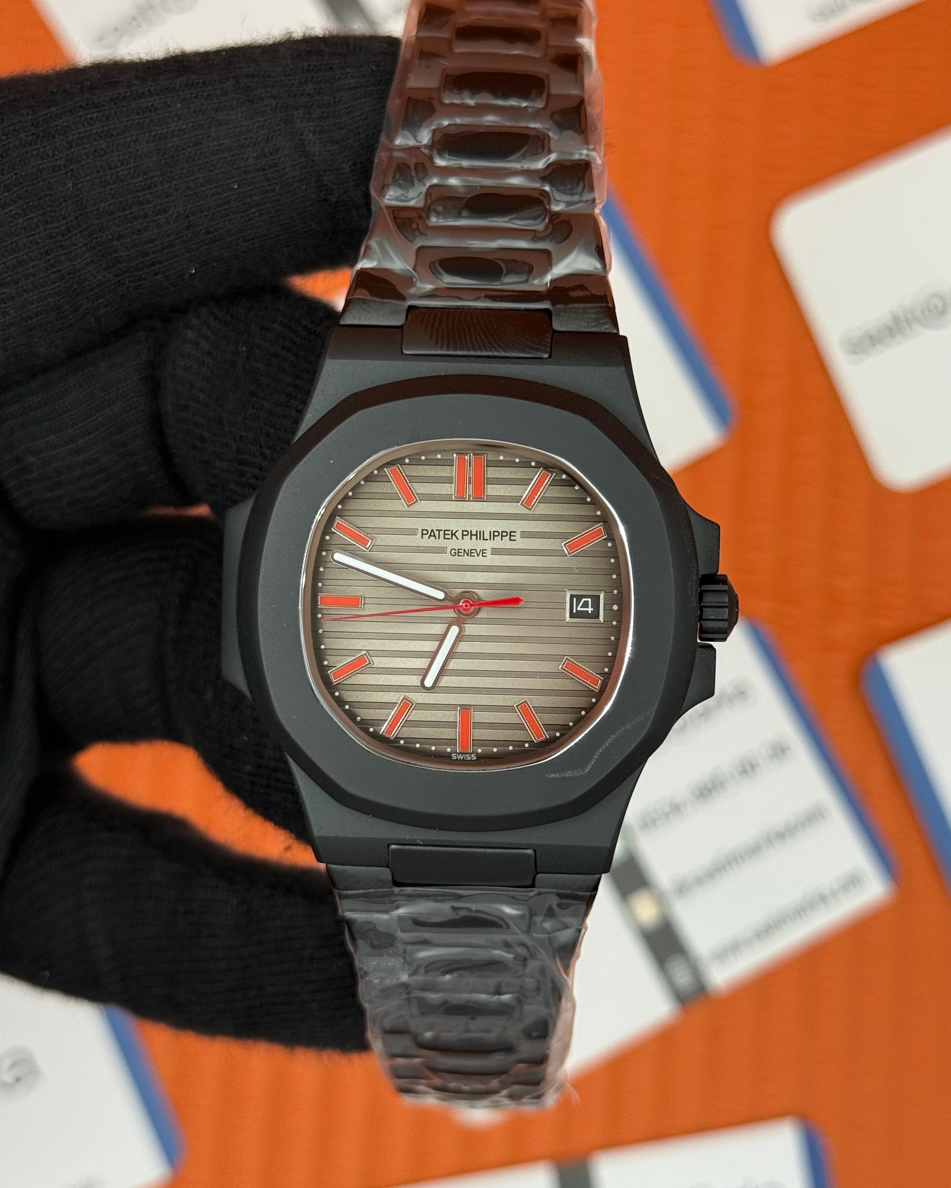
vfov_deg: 32.5
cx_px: 496
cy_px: 572
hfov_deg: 26.2
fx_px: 2040
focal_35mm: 58
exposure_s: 1/469
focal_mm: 6.76
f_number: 1.78
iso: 64
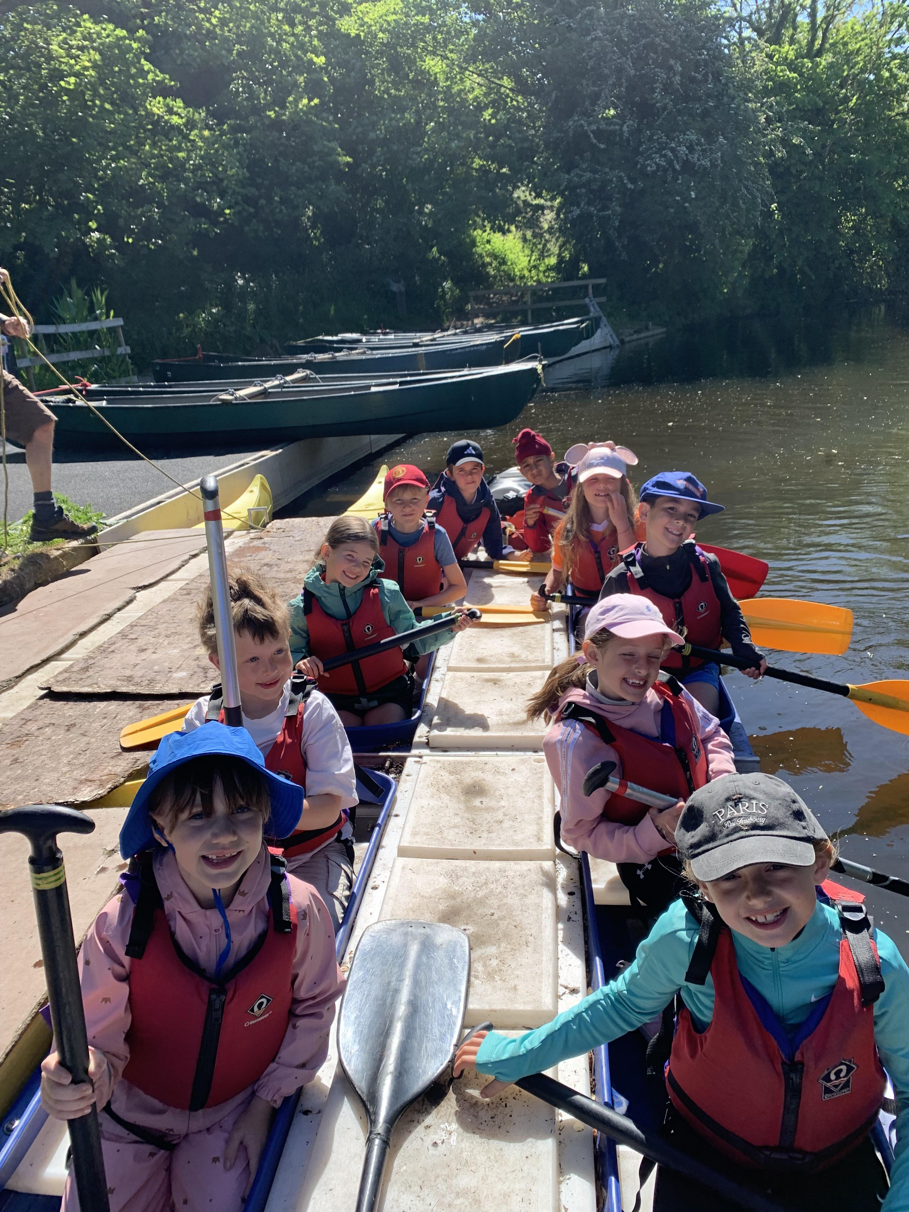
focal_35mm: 26
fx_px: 910
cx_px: 454
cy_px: 606
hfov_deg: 53.1
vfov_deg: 67.3
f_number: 1.8
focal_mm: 4.25
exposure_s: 1/1065
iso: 25
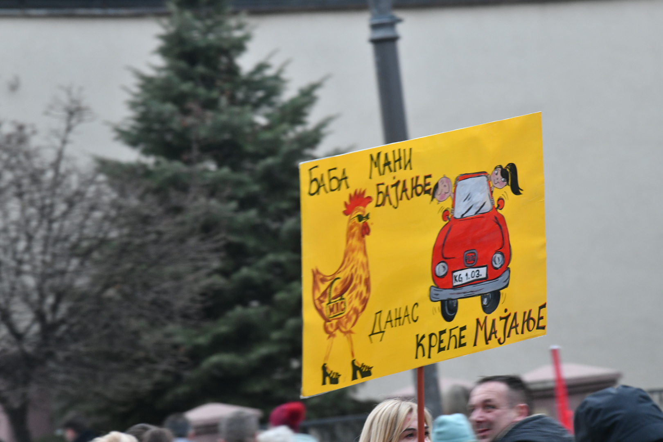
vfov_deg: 6.9
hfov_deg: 10.3
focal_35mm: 200
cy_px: 221
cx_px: 332
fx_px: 3683
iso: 1600
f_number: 6.3
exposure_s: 1/80
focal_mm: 200
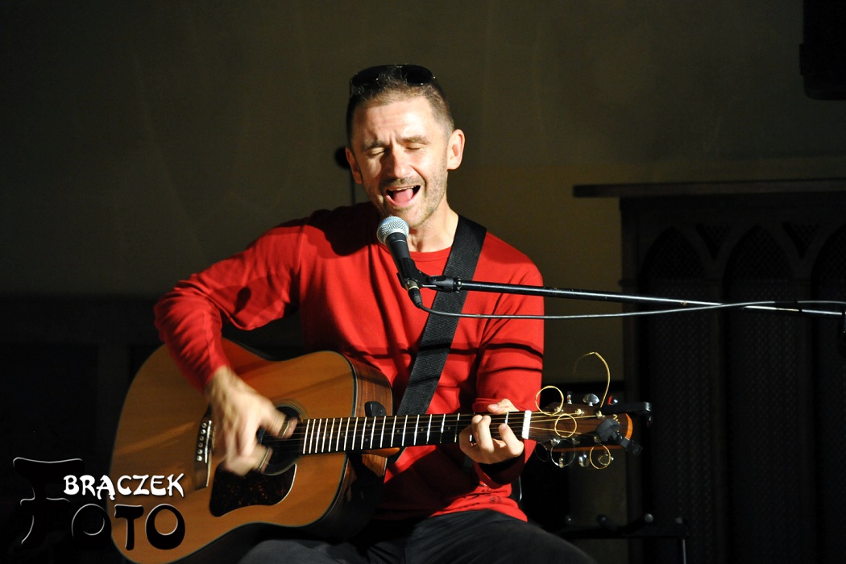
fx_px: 4465
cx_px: 423
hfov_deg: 10.8
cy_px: 282
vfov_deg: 7.2
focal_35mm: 190
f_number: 5.6
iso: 6400
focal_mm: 190
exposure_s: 1/50
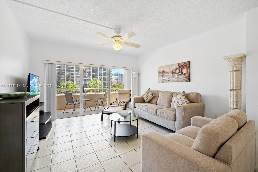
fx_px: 107
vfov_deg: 77.2
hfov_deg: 100.5
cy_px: 86
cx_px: 129
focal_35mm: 15
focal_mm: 15
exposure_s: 1/10
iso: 200
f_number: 8
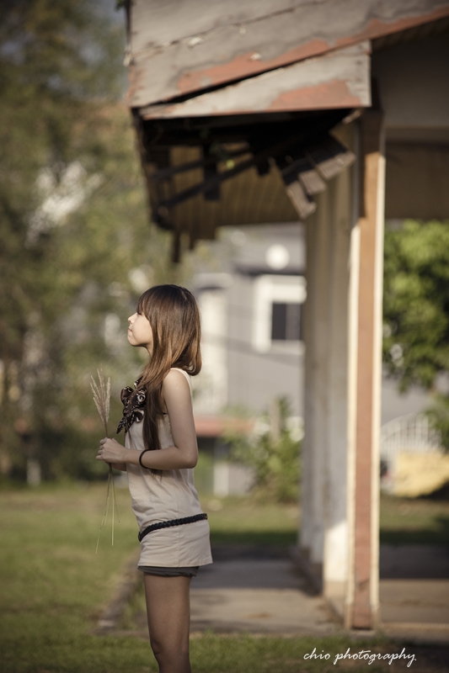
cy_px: 336
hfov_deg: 6.9
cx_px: 224
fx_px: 3743
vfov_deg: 10.3
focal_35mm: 200
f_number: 3.5
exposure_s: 1/1500
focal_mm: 200
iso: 100
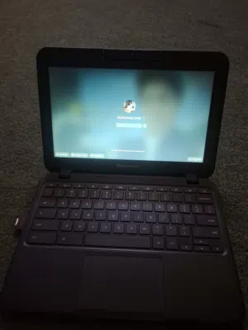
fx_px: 220
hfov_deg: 58.9
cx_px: 124
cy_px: 165
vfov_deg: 73.9
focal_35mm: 23
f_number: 1.8
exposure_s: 1/25
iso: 500
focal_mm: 5.54
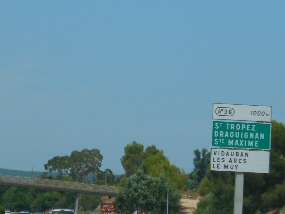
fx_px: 1713
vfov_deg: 7.1
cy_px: 54
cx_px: 124
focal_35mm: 208
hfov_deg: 9.5
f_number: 4.6
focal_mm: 16.5
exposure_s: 1/1000
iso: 125
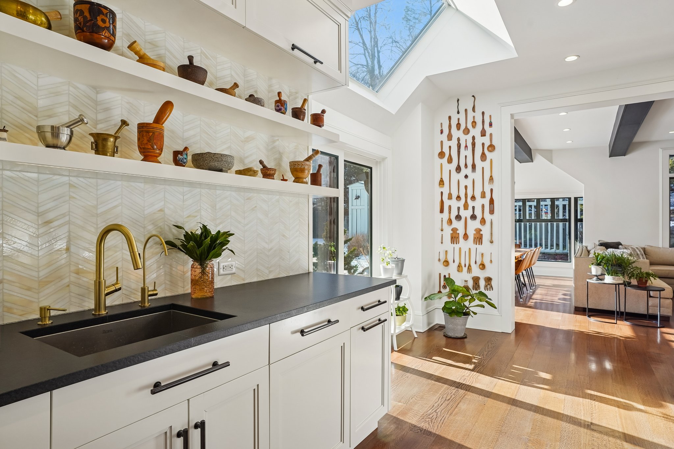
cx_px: 337
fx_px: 374
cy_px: 224
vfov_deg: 61.9
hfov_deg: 84.0
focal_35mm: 20
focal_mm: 20
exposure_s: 1/125
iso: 400
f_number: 8
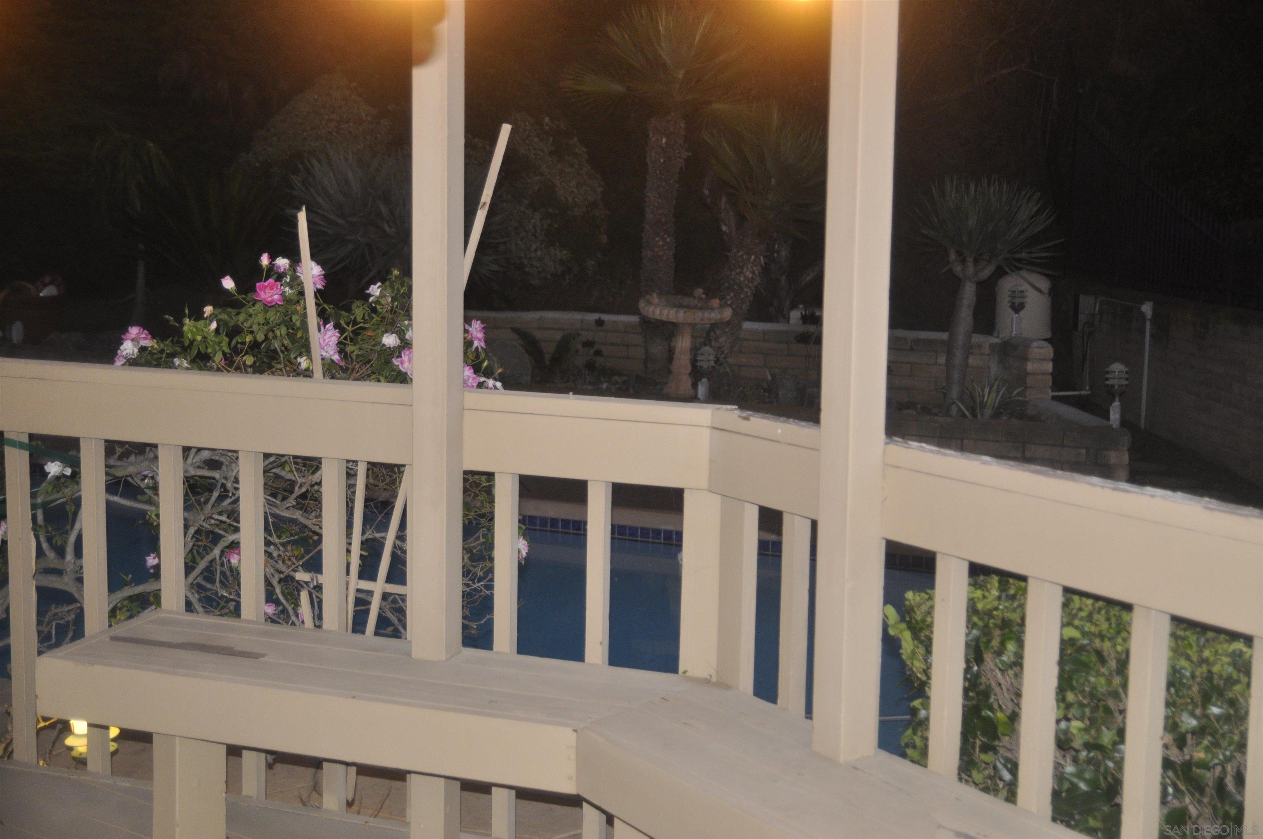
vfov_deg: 26.4
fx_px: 1787
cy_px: 420
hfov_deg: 38.9
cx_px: 632
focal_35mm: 51
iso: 800
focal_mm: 34
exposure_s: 1/60
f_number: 2.8
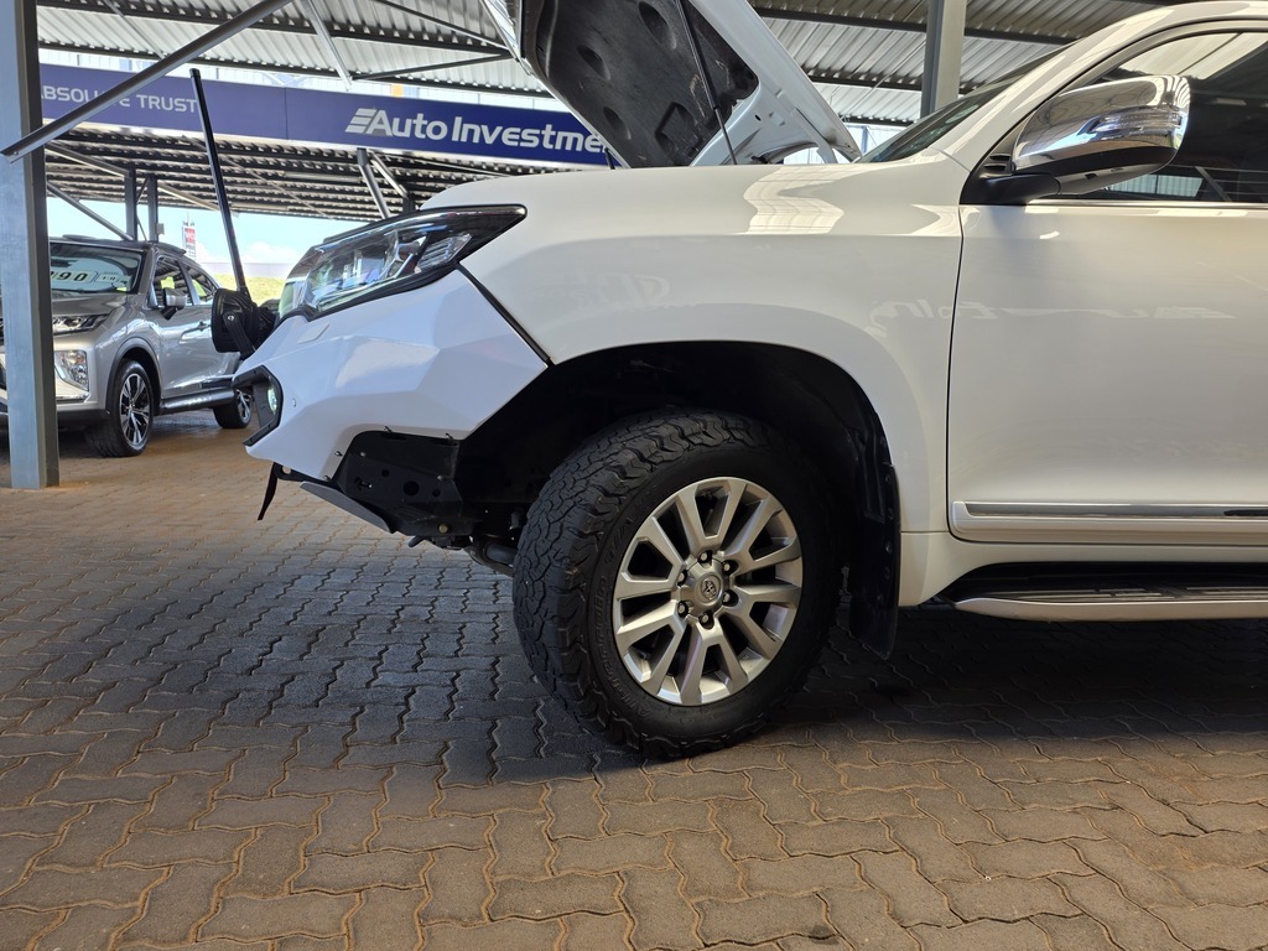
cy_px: 476
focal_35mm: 23
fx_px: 843
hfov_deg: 73.9
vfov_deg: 58.9
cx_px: 634
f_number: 1.7
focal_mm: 6.25
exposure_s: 1/180
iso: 40
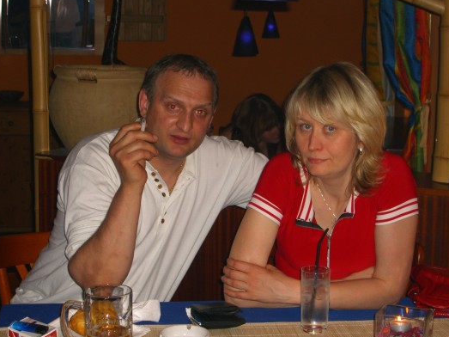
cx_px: 238
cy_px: 171
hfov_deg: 25.0
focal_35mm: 78
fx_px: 1011
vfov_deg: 18.9
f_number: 4
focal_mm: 14.2
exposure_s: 1/60
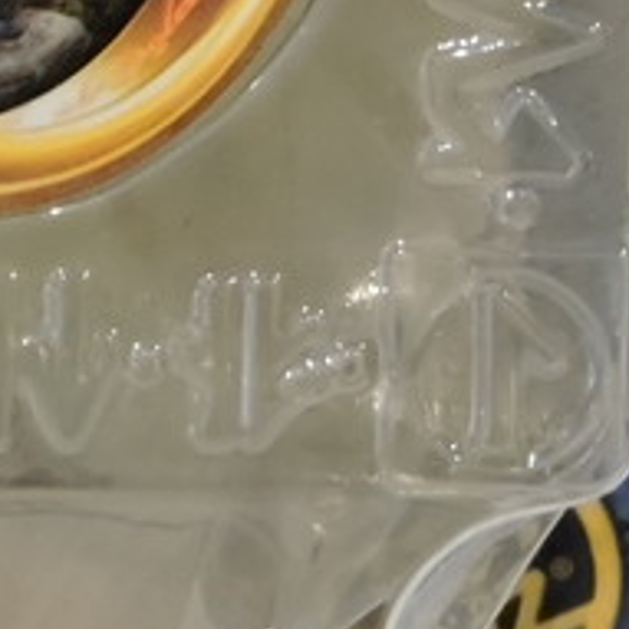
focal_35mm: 412
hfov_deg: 4.2
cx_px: -482
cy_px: -290
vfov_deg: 4.2
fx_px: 8470
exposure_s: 1/40
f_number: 5
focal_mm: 20.6
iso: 800
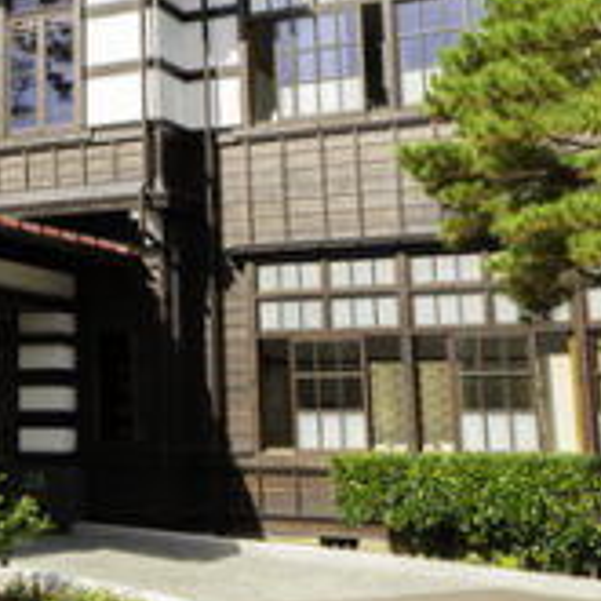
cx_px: -51
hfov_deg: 24.8
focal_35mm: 65
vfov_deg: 25.9
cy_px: 91
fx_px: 1277
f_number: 11
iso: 100
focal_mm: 21
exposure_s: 1/125
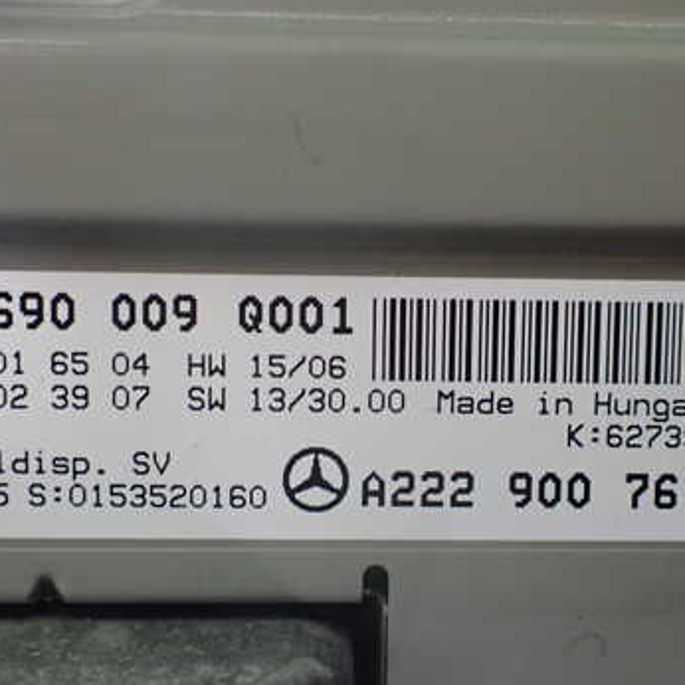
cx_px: 364
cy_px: 390
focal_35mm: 46
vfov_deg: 36.7
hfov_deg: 36.8
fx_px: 1030
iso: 800
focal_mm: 5.4
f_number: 2.3
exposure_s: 1/80
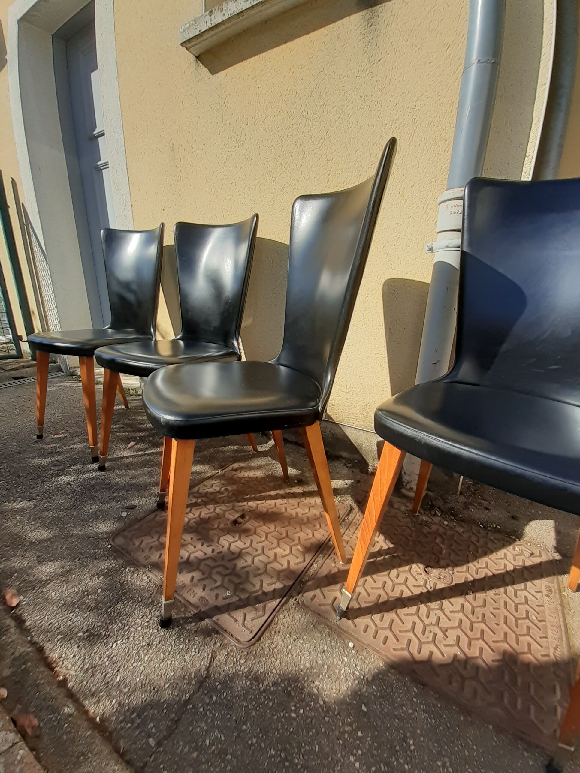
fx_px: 290
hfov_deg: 89.9
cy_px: 386
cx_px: 290
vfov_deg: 106.2
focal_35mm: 13
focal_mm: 1.13
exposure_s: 1/1120
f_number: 2.2
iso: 40
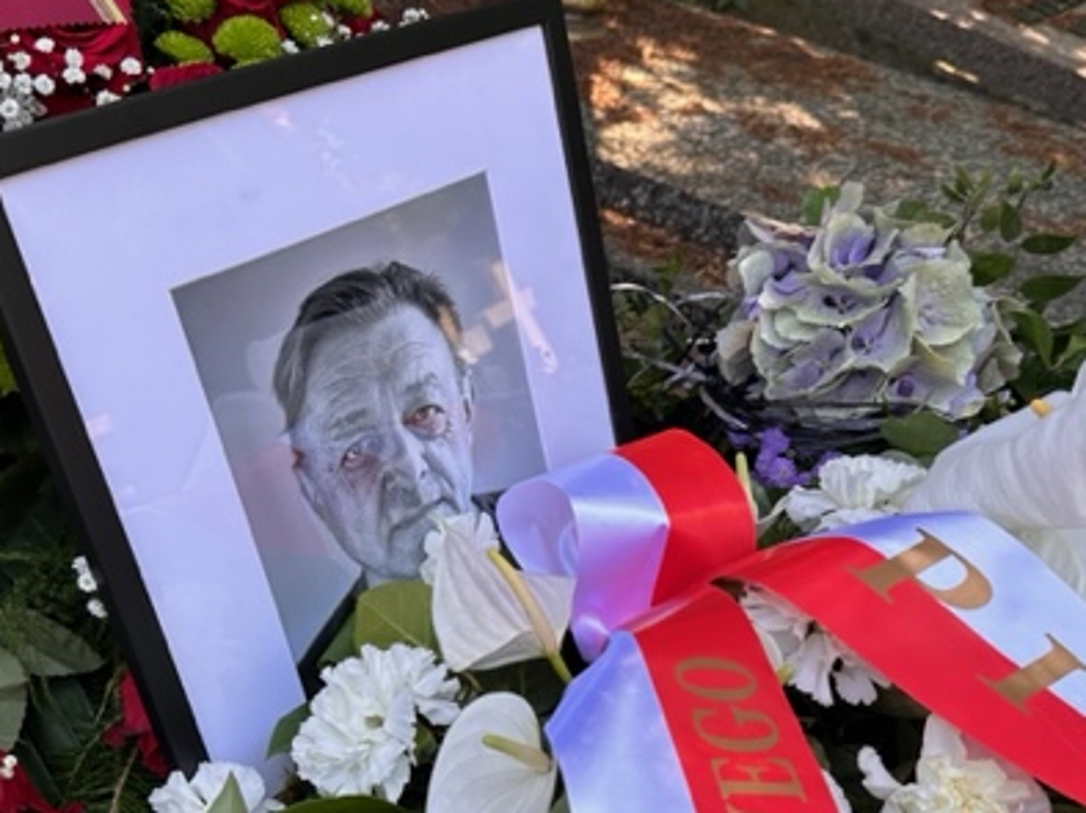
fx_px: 1223
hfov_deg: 47.9
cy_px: 537
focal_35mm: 39
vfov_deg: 36.4
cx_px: 513
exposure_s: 1/482
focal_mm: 6.86
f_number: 1.78
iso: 80
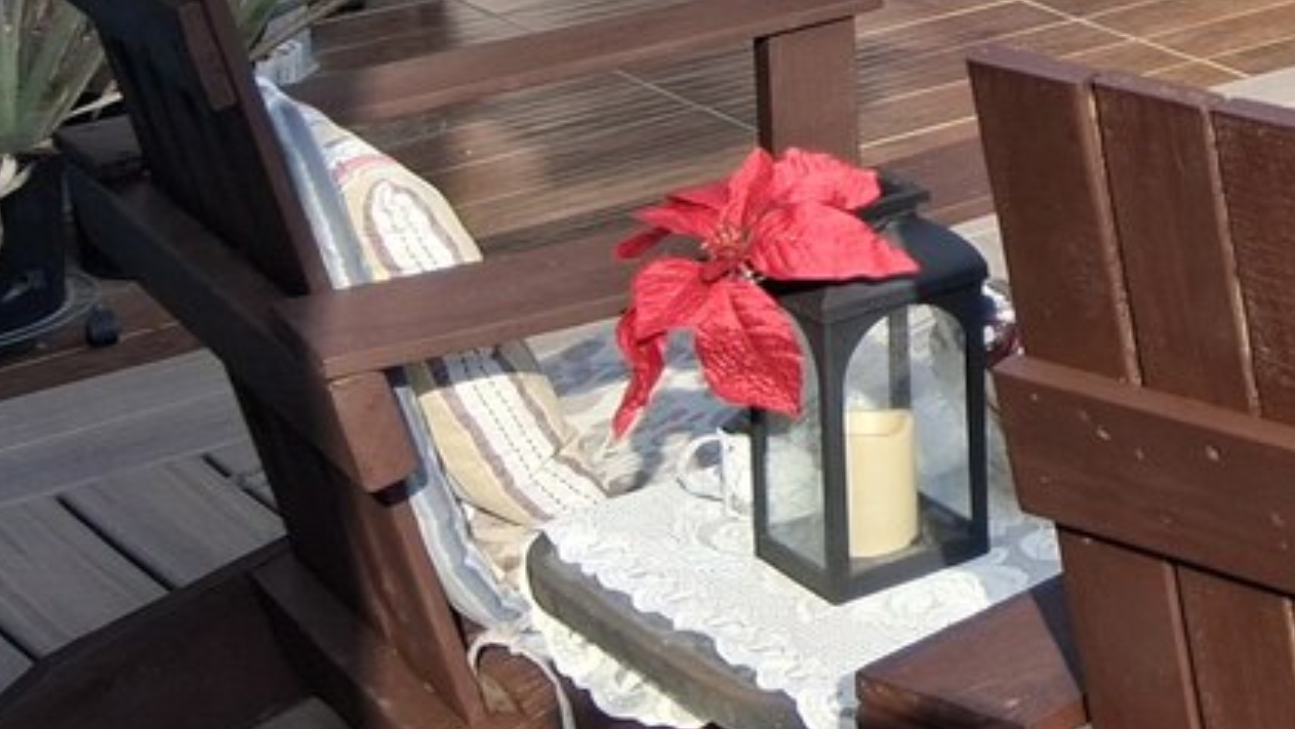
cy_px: -452
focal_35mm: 97
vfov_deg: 11.8
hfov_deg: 18.6
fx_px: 3331
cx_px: 2119
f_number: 1.8
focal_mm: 3.98
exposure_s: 1/174
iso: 25
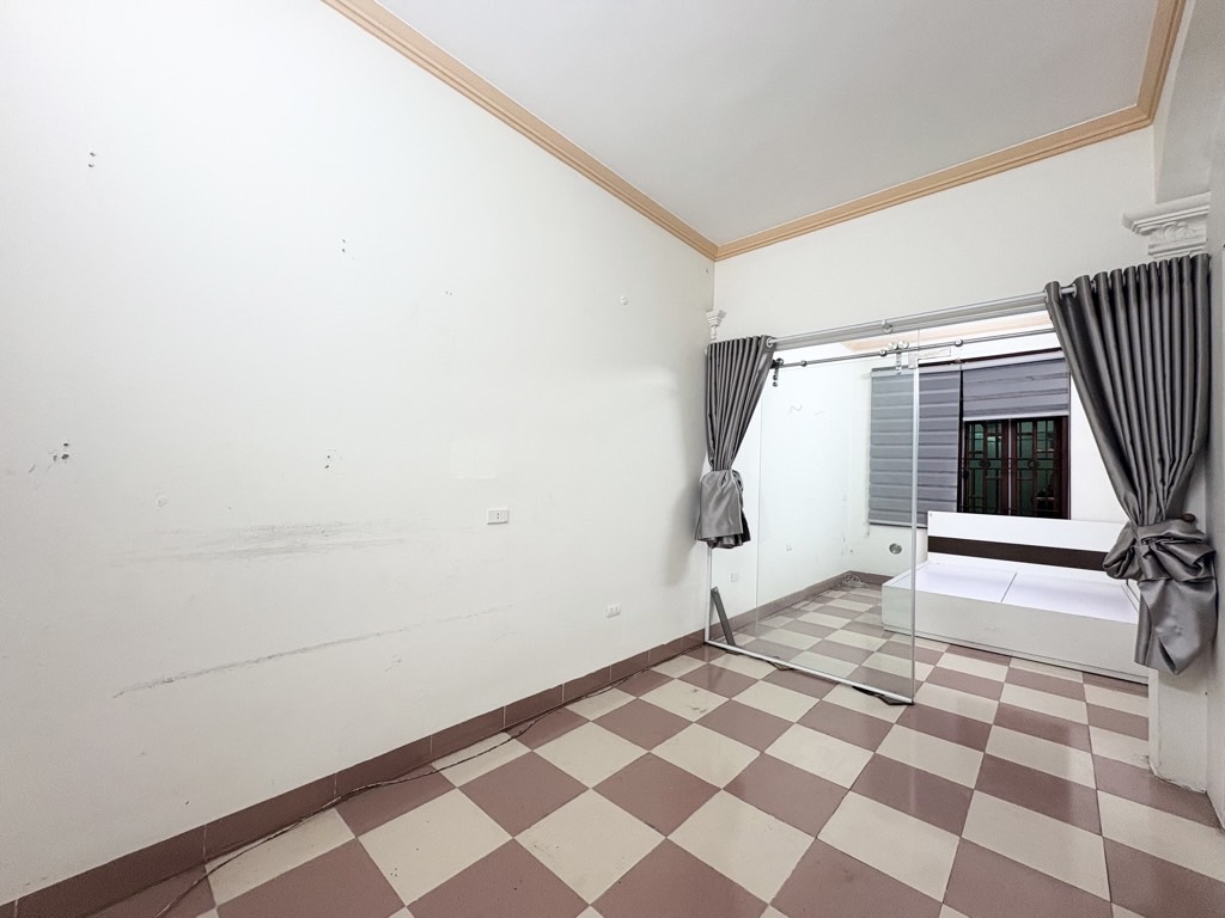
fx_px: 495
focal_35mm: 14
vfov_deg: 85.7
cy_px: 459
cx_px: 612
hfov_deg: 102.1
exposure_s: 1/100
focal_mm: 2.22
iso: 160
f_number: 2.2
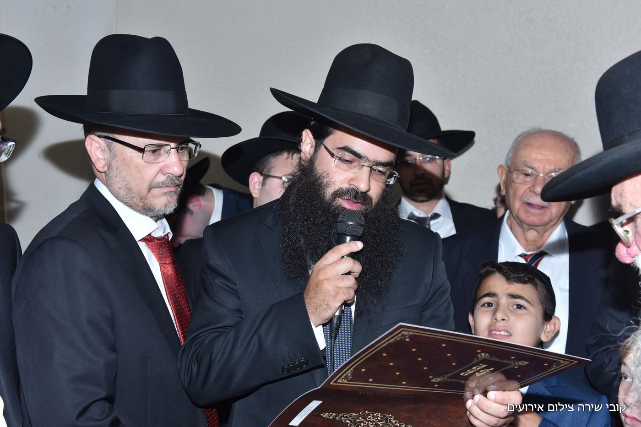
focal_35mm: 48
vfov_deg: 28.1
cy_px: 214
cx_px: 320
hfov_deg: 41.1
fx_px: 855
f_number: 5.6
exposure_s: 1/125
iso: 500
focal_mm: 48
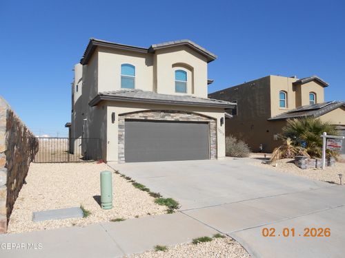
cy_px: 129
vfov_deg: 53.1
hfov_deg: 67.3
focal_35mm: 26
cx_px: 172
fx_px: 259
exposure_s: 1/1500
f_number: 3.2
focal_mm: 4.6
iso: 80
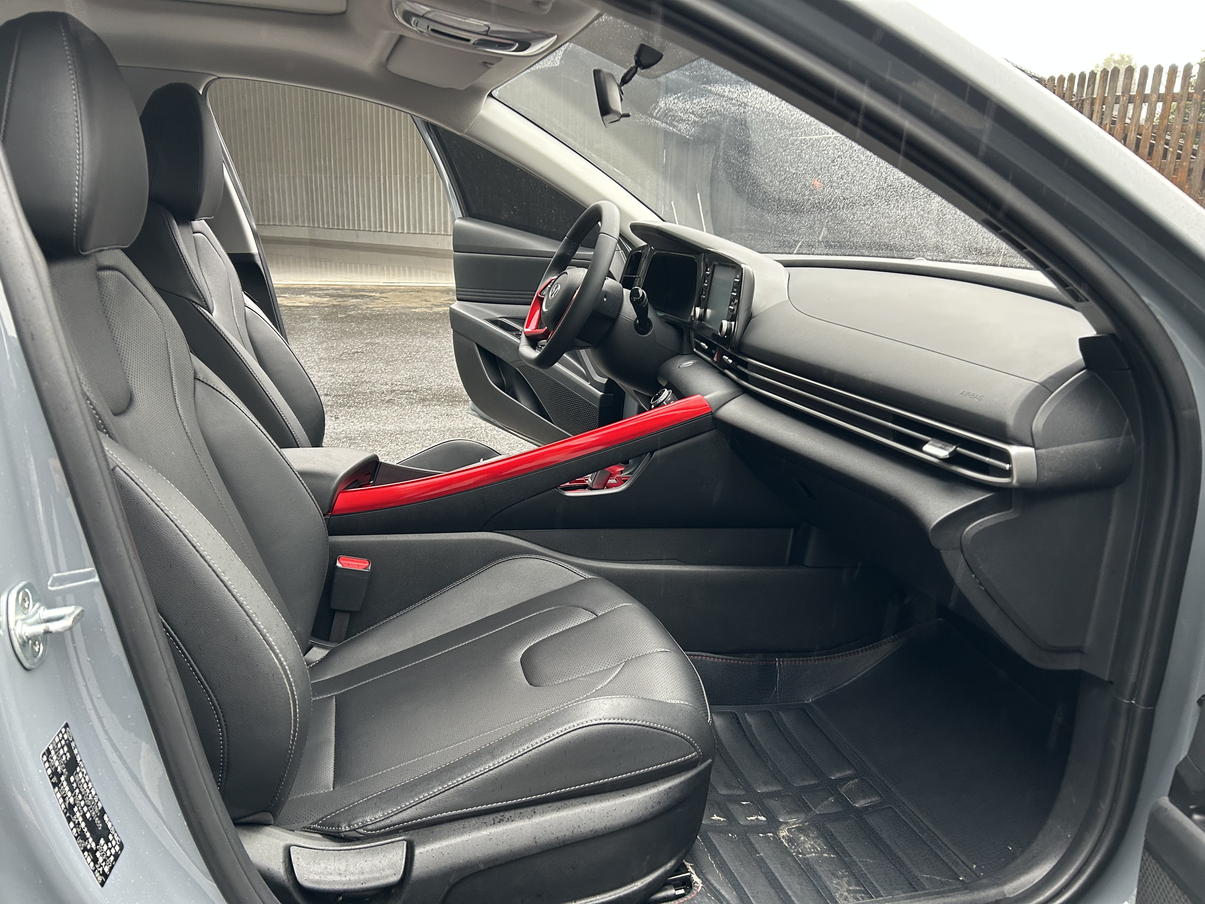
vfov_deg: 53.1
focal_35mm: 26
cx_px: 602
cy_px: 452
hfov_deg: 67.3
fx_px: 905
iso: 125
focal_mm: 5.7
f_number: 1.5
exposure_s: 1/92
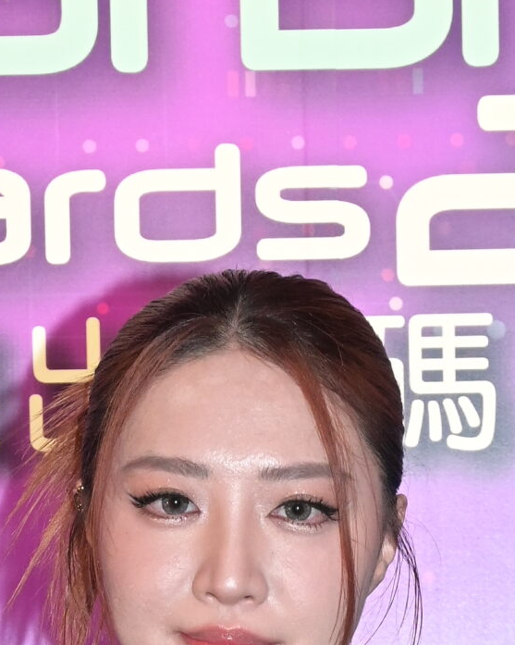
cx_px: 229
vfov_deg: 7.2
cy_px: 1157
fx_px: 4995
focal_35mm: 262
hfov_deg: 5.9
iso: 1600
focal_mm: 51
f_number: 8
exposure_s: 1/160
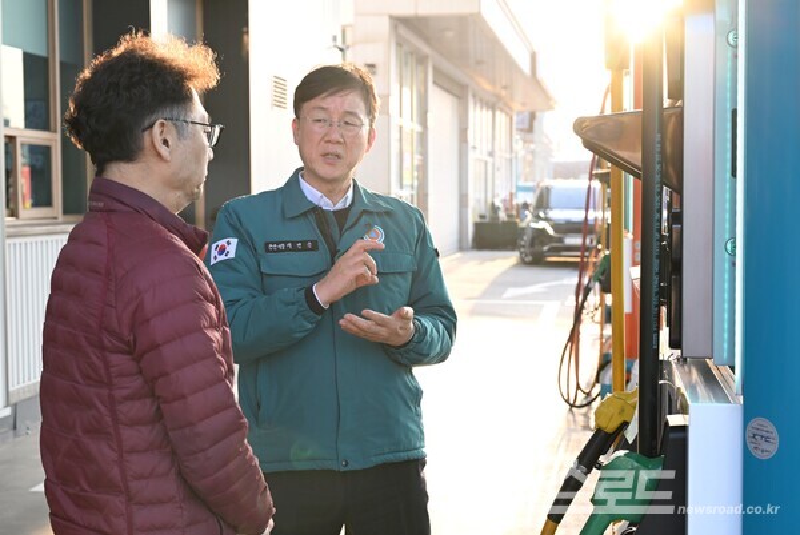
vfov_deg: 27.6
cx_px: 400
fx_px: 1090
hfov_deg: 40.3
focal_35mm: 49
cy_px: 268
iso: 1000
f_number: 5.6
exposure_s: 1/200
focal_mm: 49
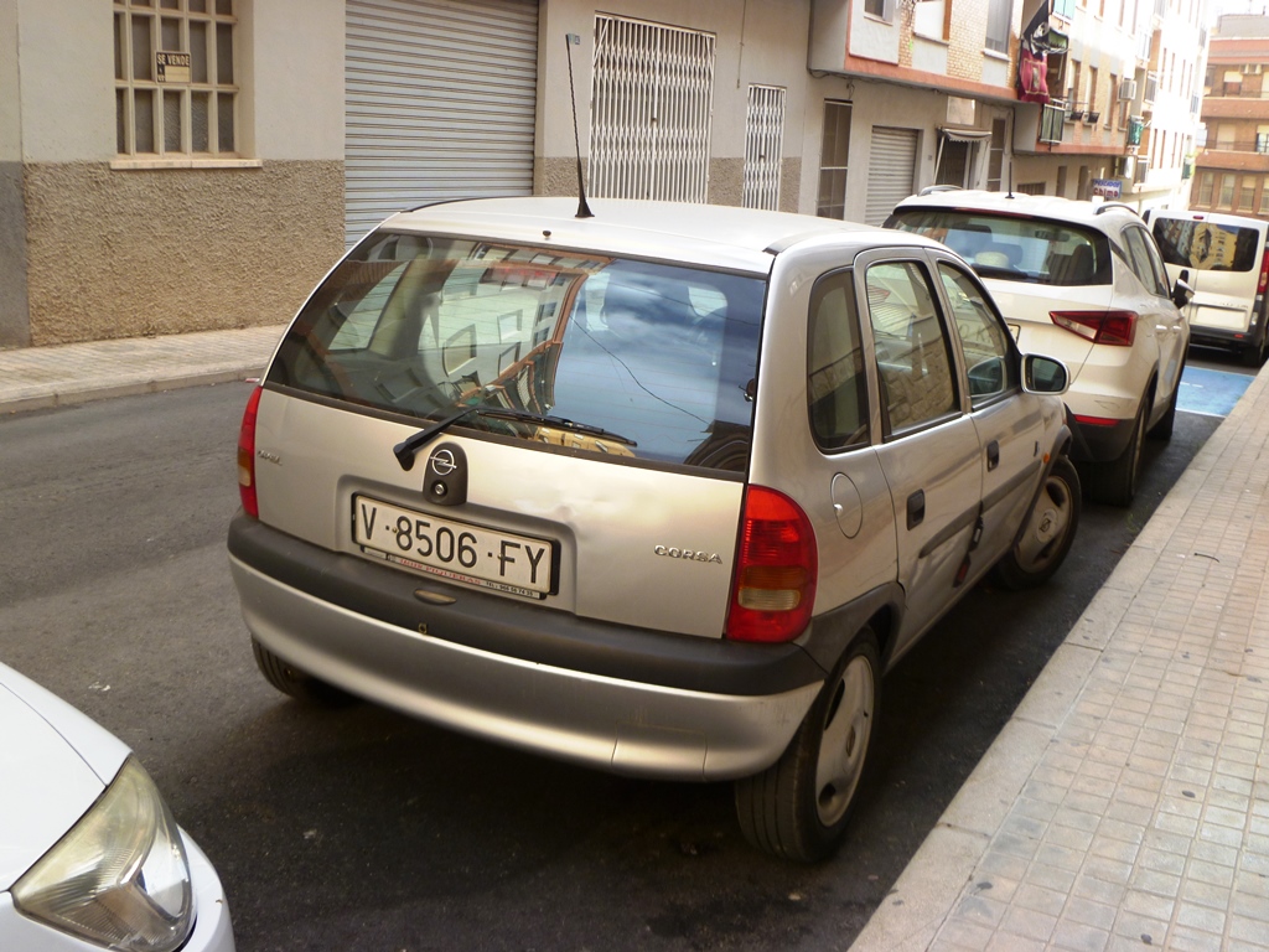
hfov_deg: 56.8
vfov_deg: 44.2
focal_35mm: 32
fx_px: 1173
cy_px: 476
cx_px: 634
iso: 80
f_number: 3.5
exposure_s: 1/100
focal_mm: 5.7
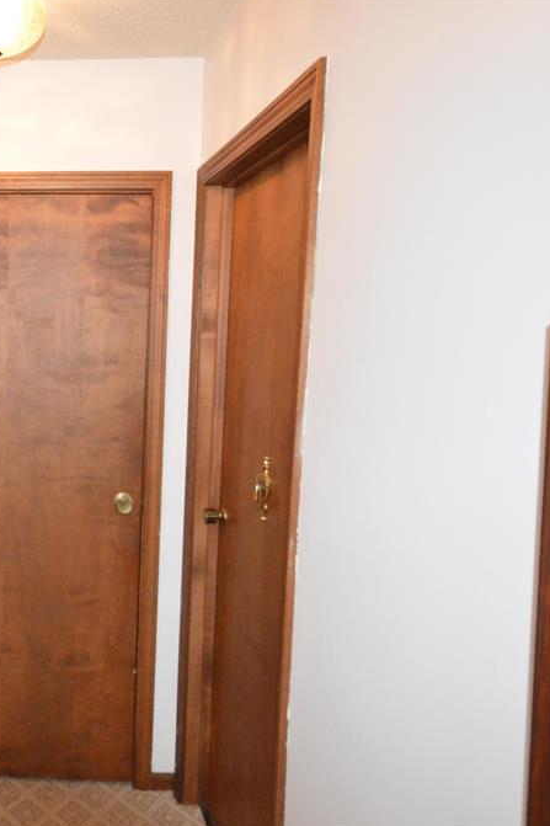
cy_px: 412
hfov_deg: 36.9
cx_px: 1
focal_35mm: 32
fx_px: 734
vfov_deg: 58.7
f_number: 4.8
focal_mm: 14
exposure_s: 1/60
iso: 3200
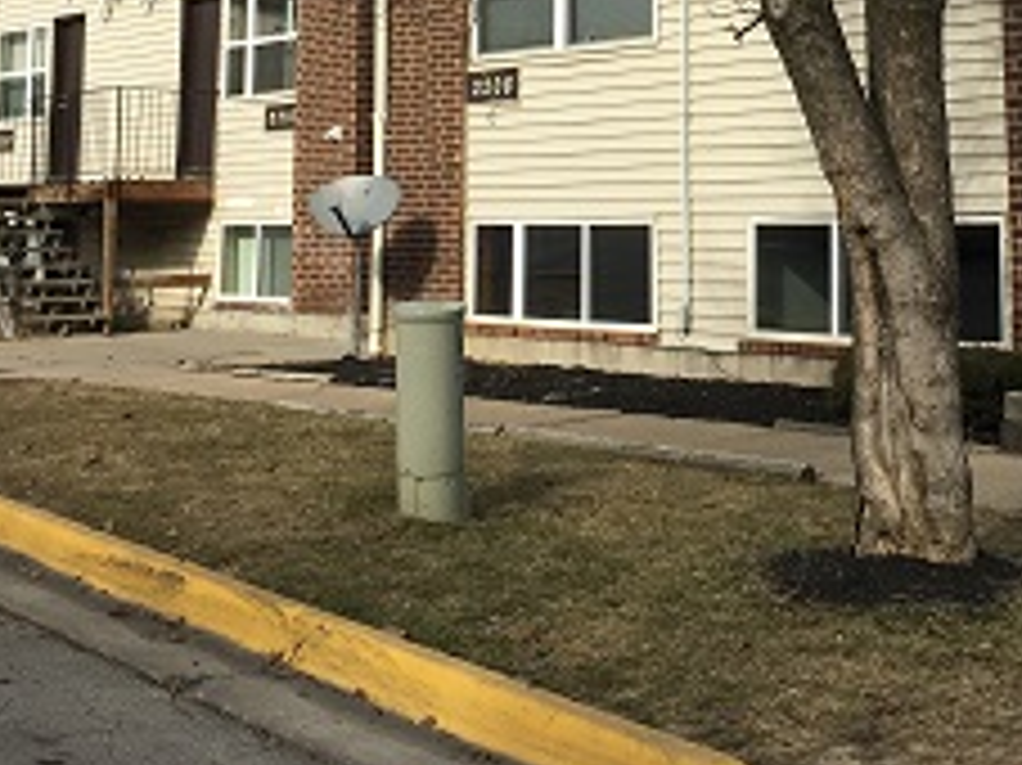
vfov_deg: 21.9
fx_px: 1889
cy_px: -43
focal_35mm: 64
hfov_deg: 29.9
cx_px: 725
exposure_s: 1/1479
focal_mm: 4.15
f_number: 2.2
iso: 25
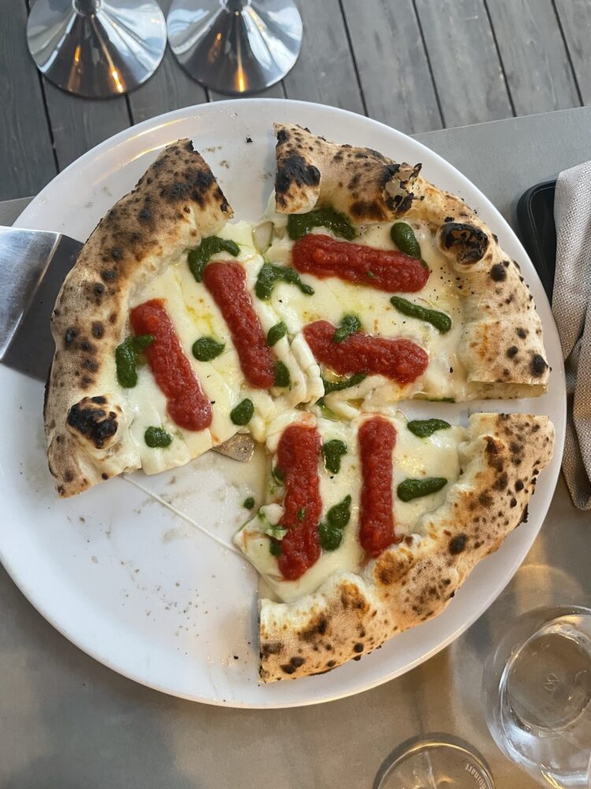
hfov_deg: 53.1
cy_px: 394
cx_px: 296
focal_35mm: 26
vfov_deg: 67.3
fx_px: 592
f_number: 1.6
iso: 250
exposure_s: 1/50
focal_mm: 4.2
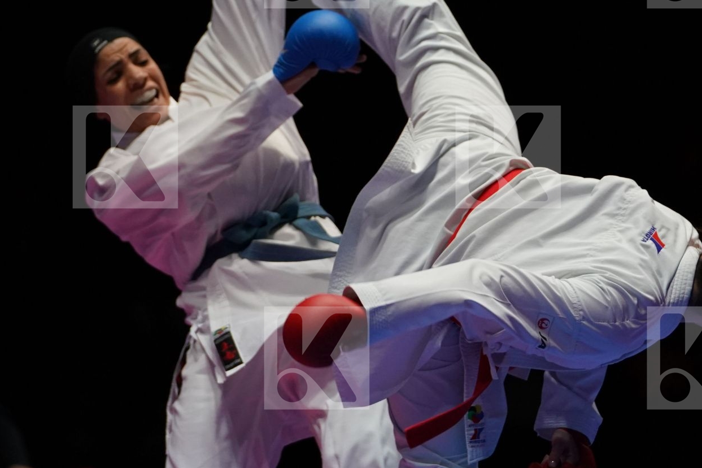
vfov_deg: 4.4
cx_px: 317
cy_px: 157
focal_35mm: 310
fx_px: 6043
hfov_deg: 6.6
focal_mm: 143
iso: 2500
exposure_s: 1/1000
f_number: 2.8
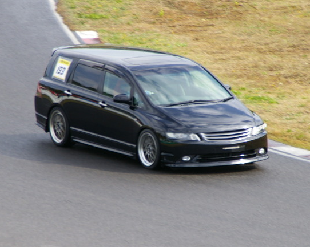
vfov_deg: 3.2
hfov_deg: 4.0
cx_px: 170
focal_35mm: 479
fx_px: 4392
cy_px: 129
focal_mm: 180
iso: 200
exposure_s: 1/250
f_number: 8
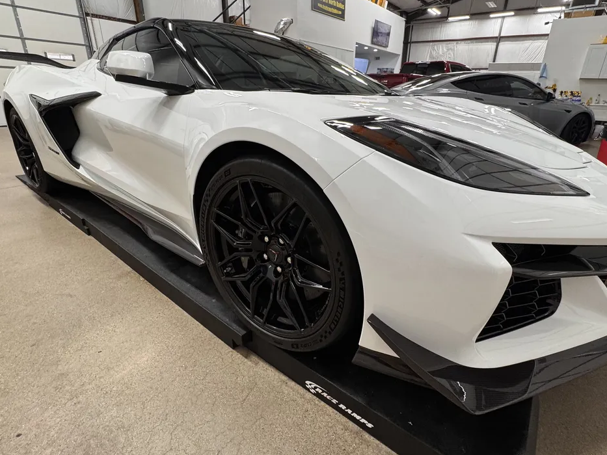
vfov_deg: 71.5
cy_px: 210
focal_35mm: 18
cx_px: 325
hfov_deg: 87.6
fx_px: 316
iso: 125
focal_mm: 2.22
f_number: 2.2
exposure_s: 1/120
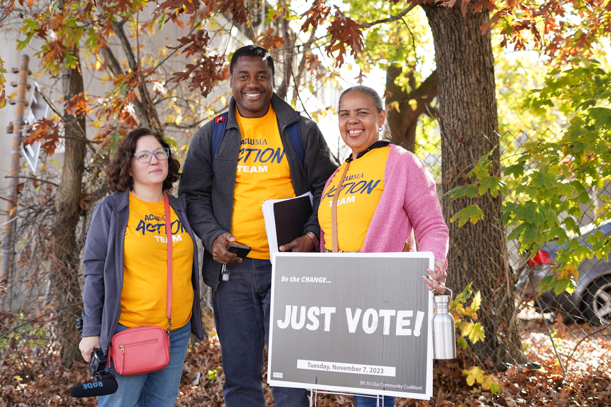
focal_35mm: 50
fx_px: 849
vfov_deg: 27.0
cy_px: 204
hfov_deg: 39.6
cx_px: 306
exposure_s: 1/125
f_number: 3.2
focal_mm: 50
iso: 100
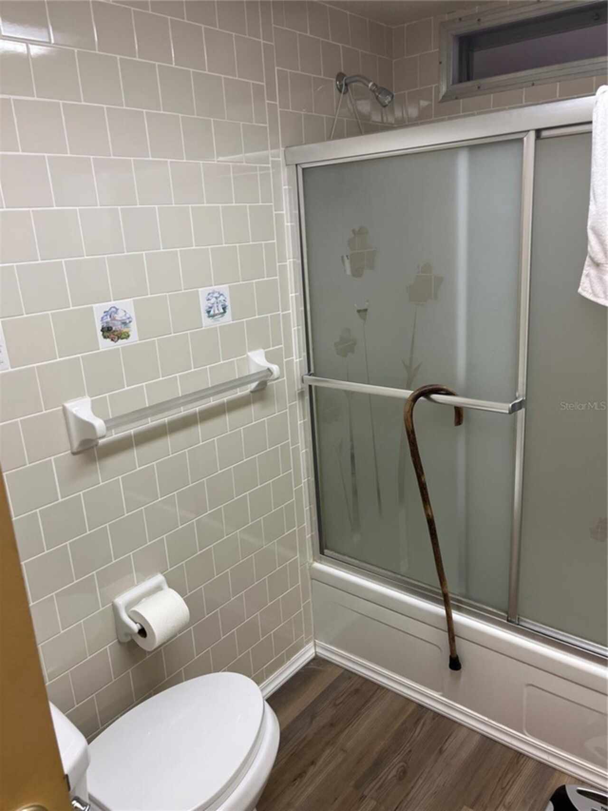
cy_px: 406
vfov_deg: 67.3
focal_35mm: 26
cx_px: 304
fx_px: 609
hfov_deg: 53.1
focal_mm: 5.1
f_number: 1.6
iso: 64
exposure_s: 1/60
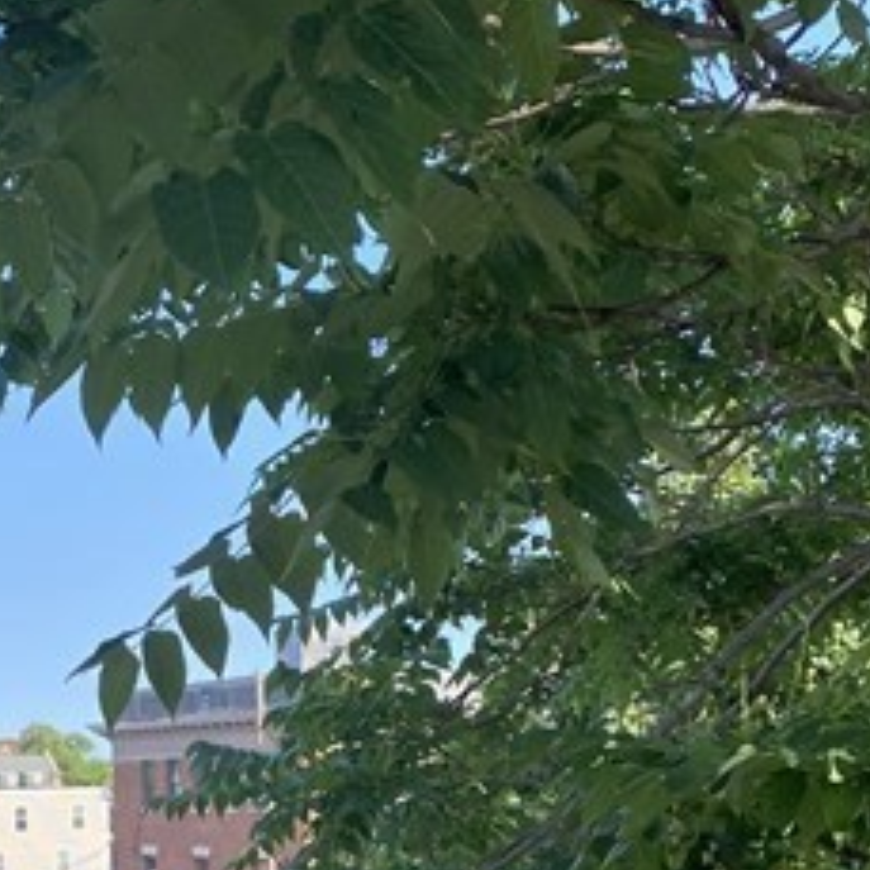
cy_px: 1106
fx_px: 2189
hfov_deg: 22.3
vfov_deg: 20.7
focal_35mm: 77
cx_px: 209
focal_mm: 4.25
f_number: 1.8
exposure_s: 1/742
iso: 32
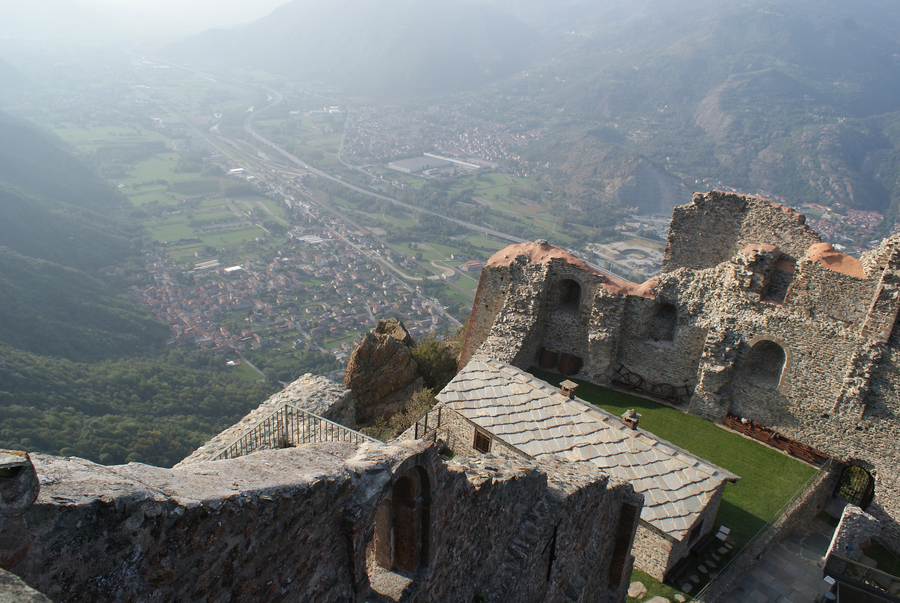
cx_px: 450
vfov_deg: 48.0
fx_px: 676
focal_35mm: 27
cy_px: 302
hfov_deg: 67.3
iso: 100
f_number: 10
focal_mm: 18
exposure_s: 1/100
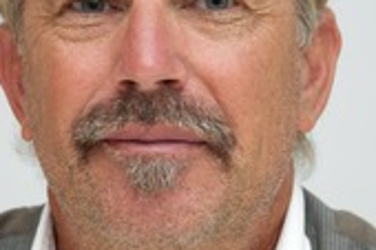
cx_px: 159
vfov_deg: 2.9
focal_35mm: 470
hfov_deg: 4.4
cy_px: 170
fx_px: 4904
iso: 640
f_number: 5.6
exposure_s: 1/60
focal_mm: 200
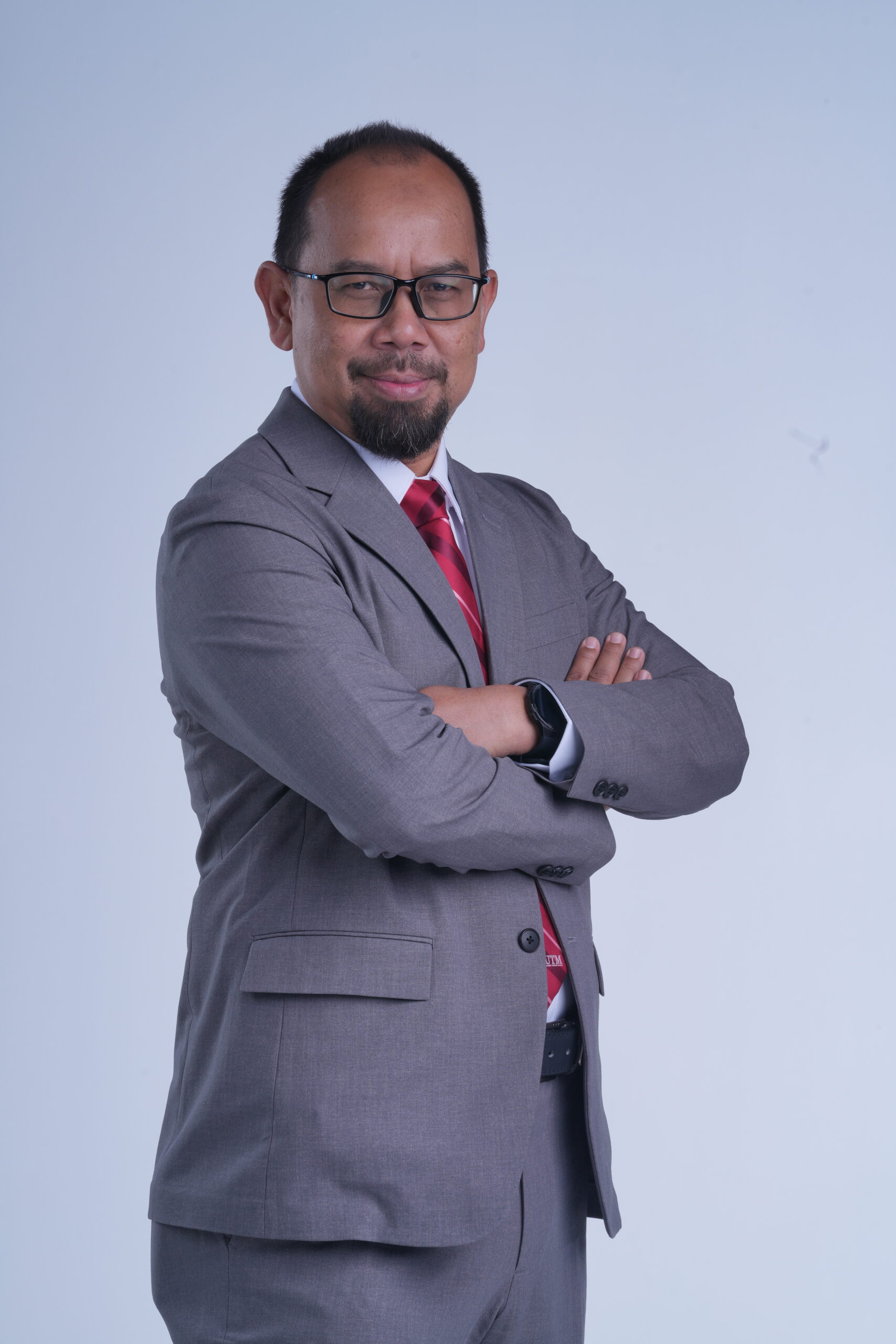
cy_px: 672
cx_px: 448
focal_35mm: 200
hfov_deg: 6.9
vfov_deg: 10.3
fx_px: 7465
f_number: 14
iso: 100
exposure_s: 1/250
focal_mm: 200
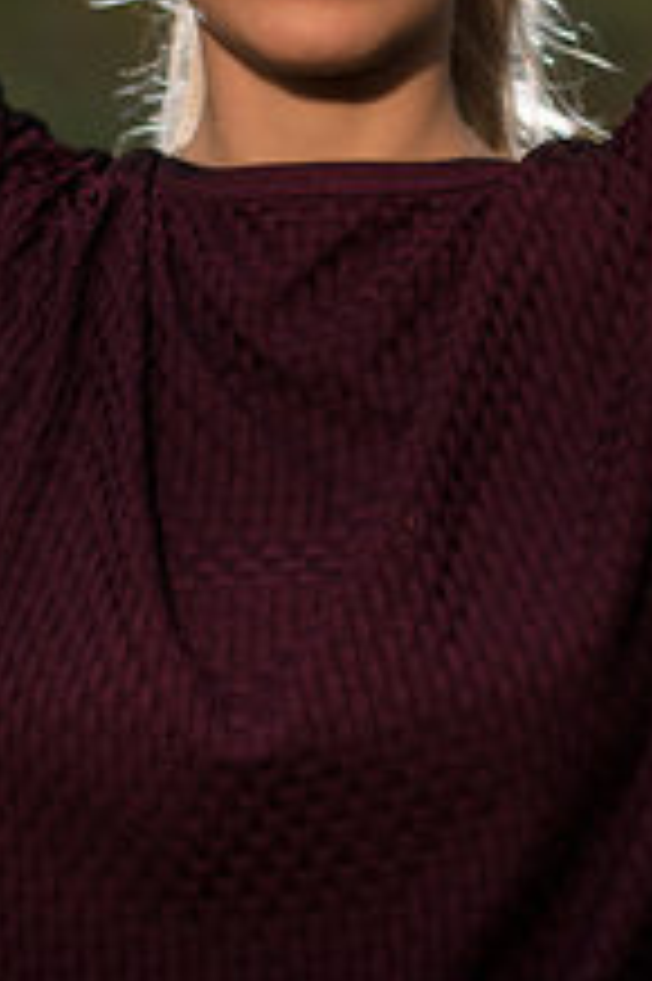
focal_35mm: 234
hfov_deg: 5.9
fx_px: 6367
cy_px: -256
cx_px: 342
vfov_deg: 8.7
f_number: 3.2
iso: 100
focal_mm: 85
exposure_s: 1/160
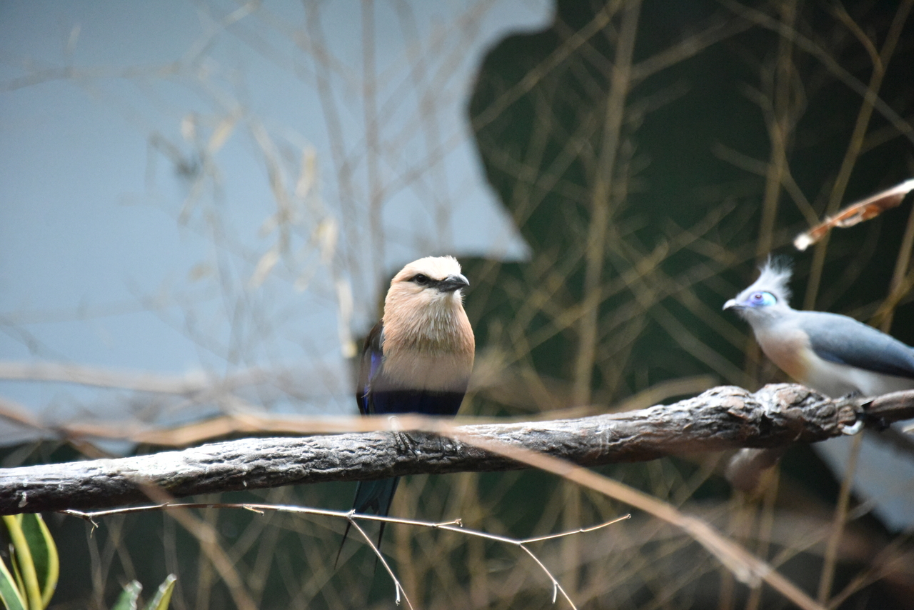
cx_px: 457
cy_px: 305
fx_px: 7618
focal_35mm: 300
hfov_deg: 6.9
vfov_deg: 4.6
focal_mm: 300
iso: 8000
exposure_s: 1/640
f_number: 5.6
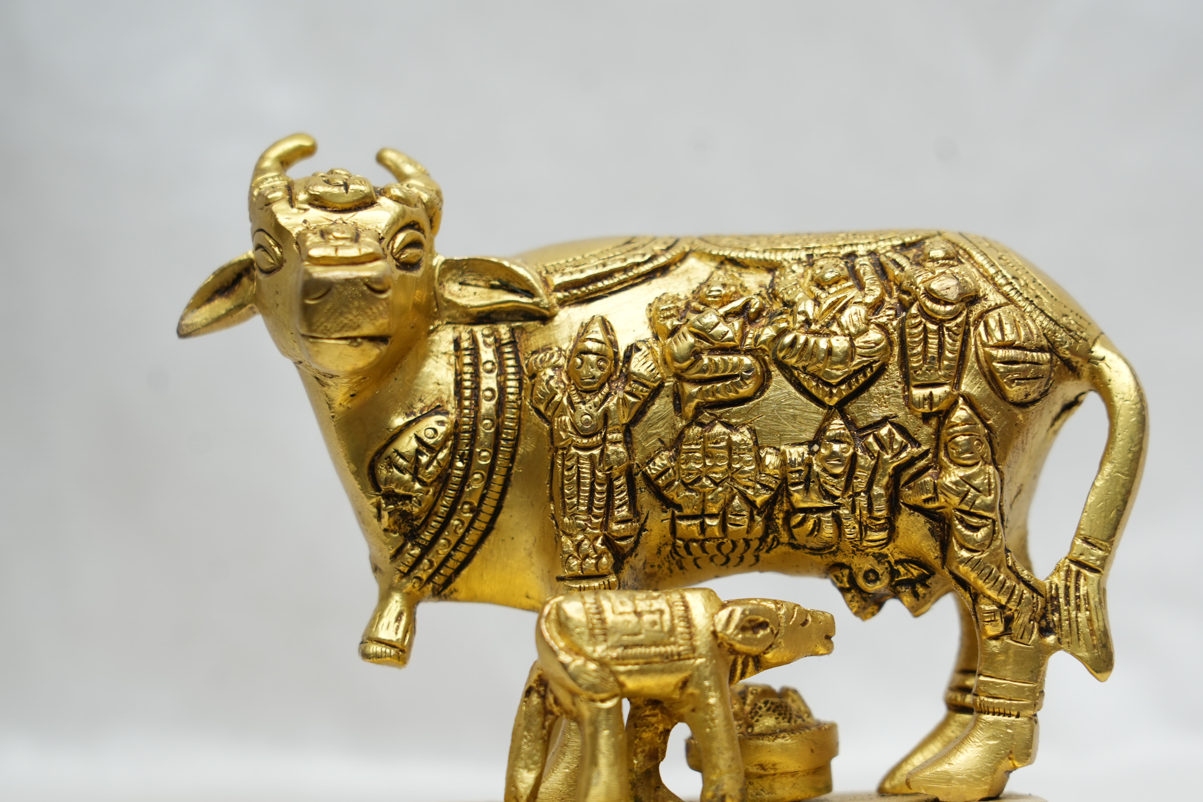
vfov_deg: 10.1
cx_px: 673
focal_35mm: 136
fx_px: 4544
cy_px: 484
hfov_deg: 15.1
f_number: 5.6
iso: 250
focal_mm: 105
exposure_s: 1/60
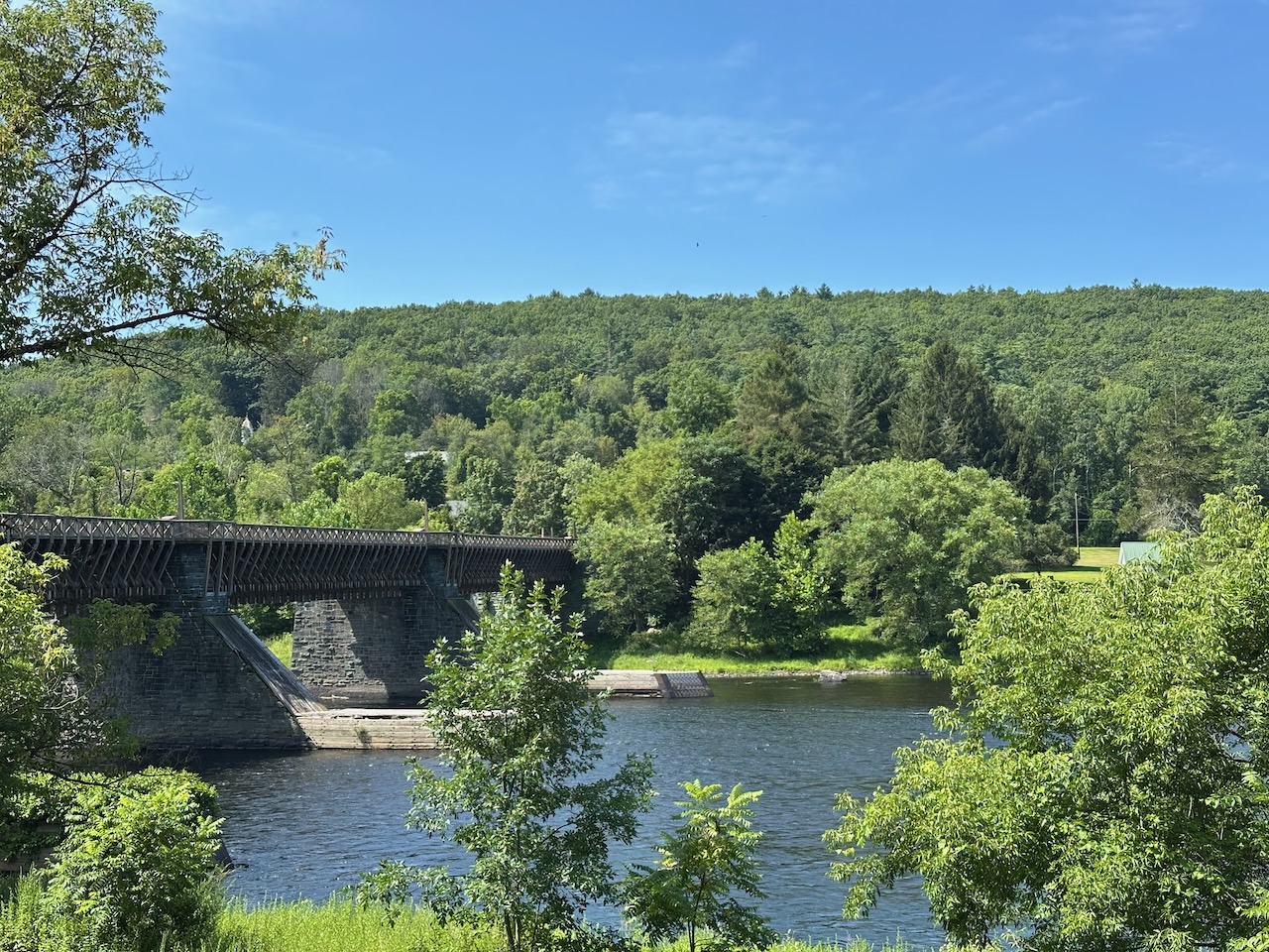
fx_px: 1760
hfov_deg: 39.7
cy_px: 476
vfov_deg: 30.3
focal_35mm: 48
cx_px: 634
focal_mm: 6.86
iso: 64
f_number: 1.78
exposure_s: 1/894
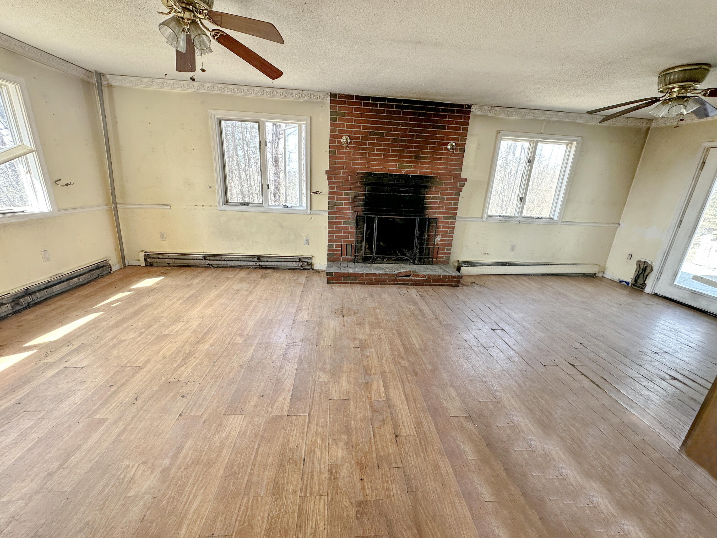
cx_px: 358
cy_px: 269
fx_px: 290
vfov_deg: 85.7
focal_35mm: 14
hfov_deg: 102.1
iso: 100
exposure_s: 1/99
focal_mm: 2.22
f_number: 2.2
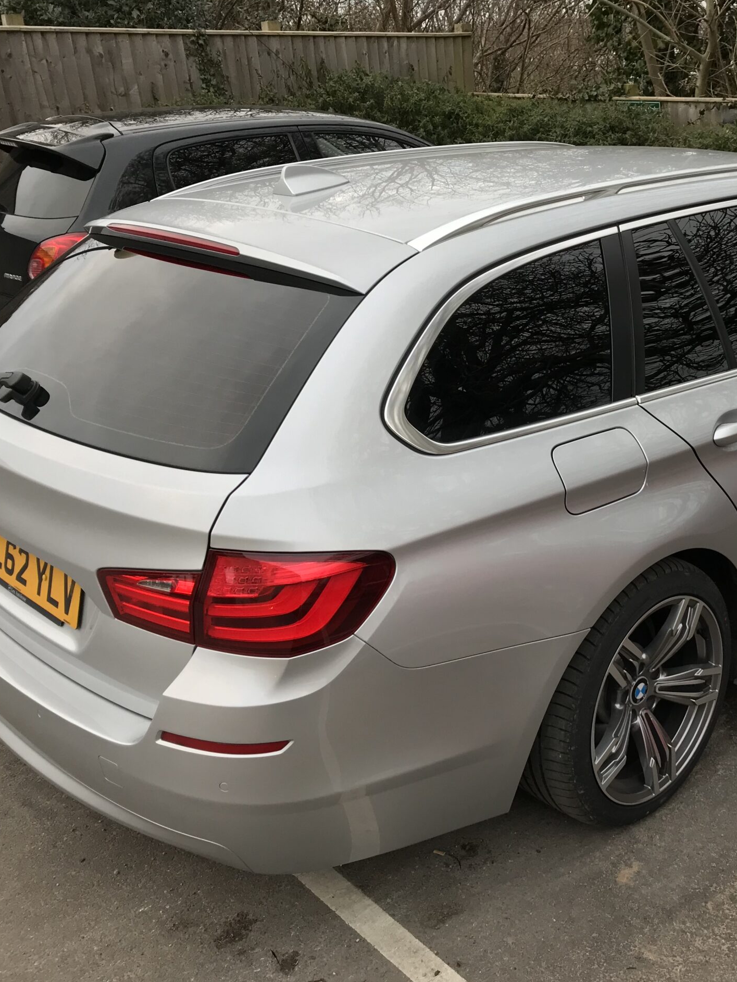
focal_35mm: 38
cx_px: 551
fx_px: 1078
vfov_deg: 49.0
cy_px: 493
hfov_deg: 36.8
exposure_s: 1/50
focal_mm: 3.99
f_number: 1.8
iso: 32
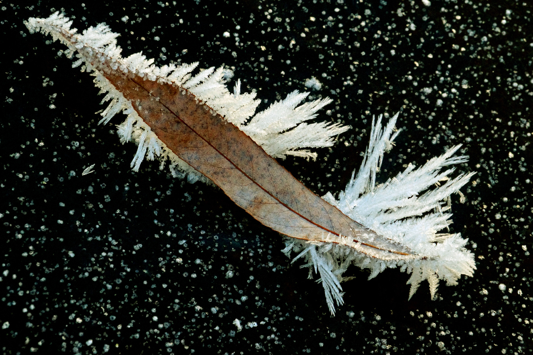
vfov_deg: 6.8
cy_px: 178
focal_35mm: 202
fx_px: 2997
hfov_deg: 10.2
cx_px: 266
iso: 1600
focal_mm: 135
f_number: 16
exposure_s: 1/125
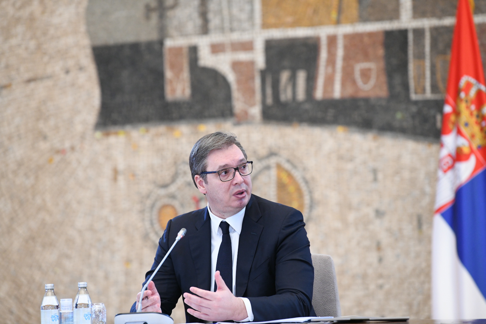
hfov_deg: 10.3
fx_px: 2700
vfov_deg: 6.9
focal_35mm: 200
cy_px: 162
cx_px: 243
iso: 3200
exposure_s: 1/160
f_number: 3.5
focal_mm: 200
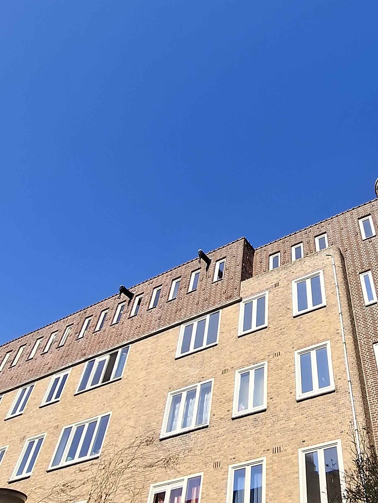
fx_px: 393
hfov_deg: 48.6
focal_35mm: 27
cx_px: 299
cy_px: 272
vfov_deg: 65.2
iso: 40
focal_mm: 1.74
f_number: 2.2
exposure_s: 1/821
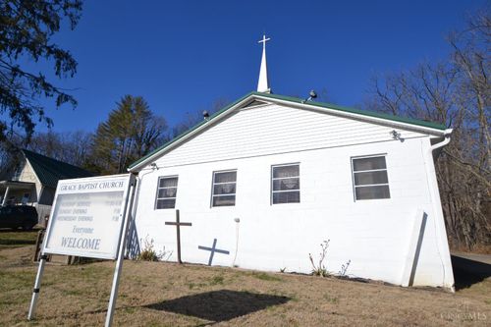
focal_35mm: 21
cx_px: 246
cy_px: 164
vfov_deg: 59.5
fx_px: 286
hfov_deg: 81.2
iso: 100
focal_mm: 14
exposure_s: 1/320
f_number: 9
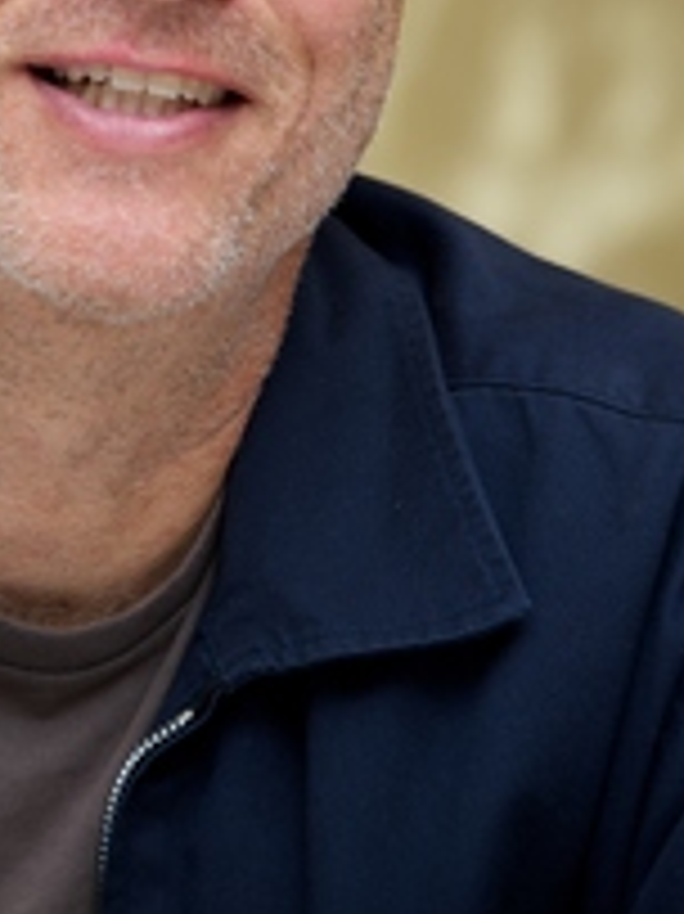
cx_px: 234
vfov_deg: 5.0
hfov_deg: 3.7
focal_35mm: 397
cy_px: 108
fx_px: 10470
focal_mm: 210
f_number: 5.6
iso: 640
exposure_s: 1/80
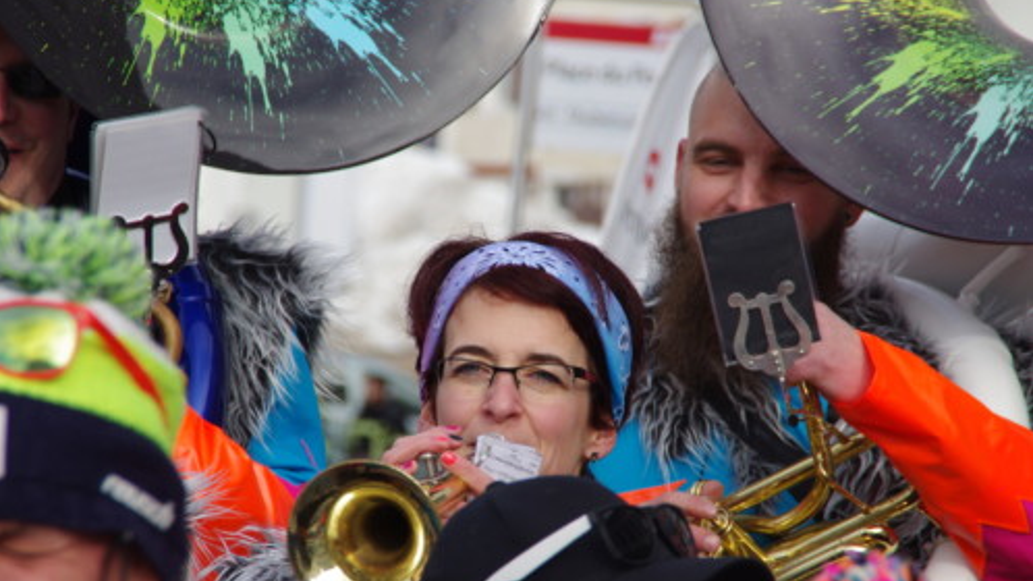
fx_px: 8627
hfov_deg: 6.9
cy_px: 331
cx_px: 516
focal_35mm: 315
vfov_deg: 3.9
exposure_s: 1/250
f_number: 10
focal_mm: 200
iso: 200
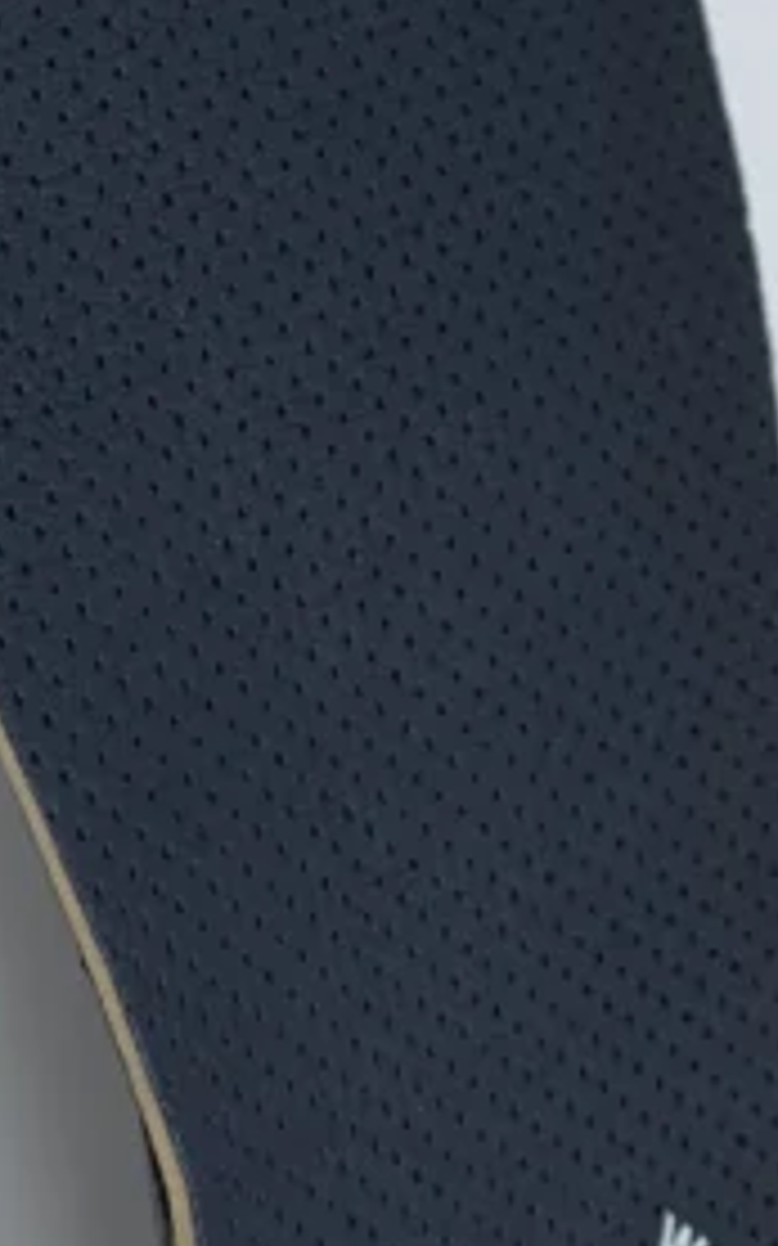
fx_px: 3462
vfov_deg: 19.7
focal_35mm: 102
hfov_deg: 12.8
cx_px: 166
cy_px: -22
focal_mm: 4.25
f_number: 1.8
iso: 25
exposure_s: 1/173
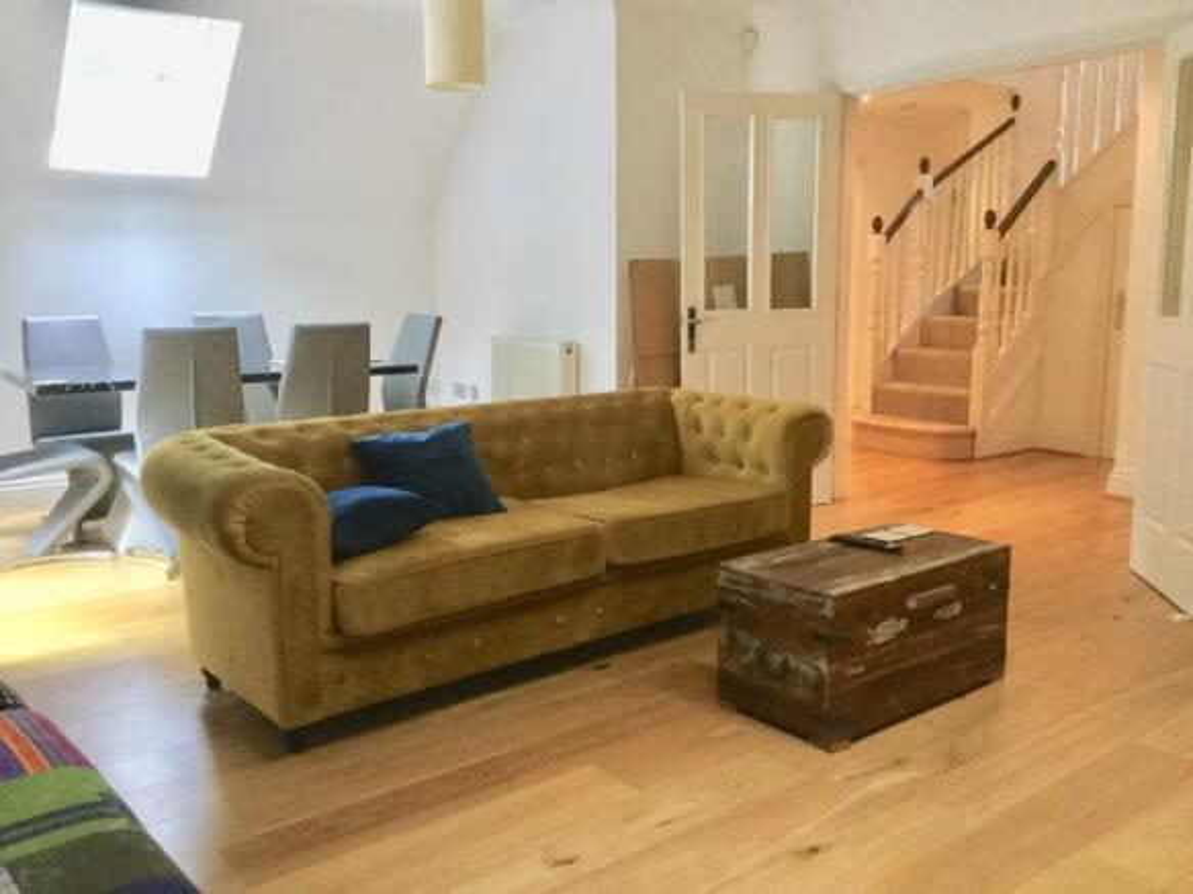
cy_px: 447
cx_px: 596
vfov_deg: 45.4
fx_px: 1068
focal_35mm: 31
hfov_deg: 58.4
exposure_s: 1/33
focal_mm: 3.3
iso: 250
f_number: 2.4
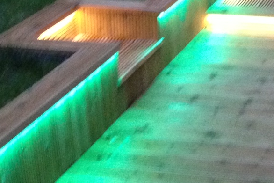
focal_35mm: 120
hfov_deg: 16.9
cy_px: 81
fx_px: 914
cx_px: 236
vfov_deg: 11.4
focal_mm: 4.12
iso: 320
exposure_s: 1/17
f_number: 2.4
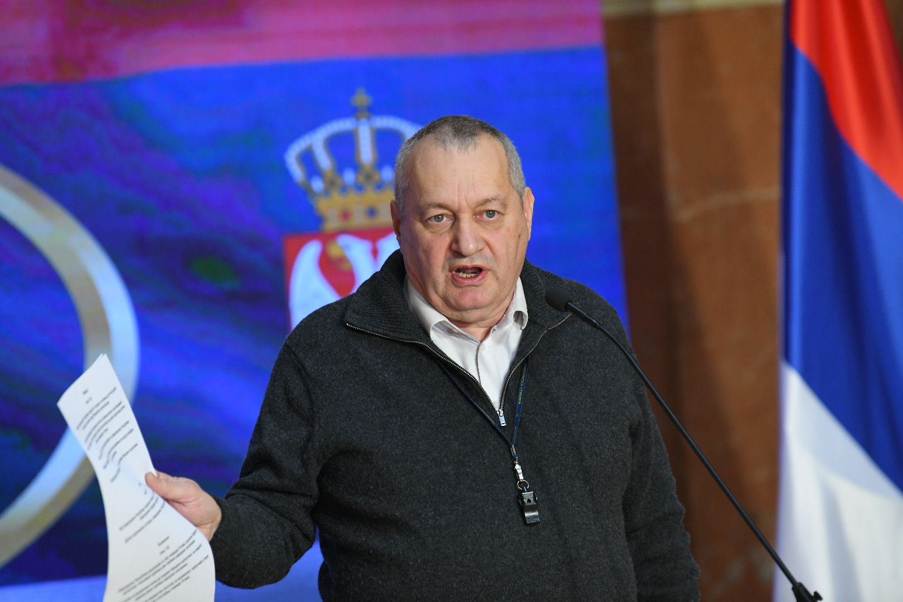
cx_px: 452
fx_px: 5016
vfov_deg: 6.9
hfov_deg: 10.3
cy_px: 301
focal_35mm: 200
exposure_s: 1/320
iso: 3200
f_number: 4
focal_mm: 200
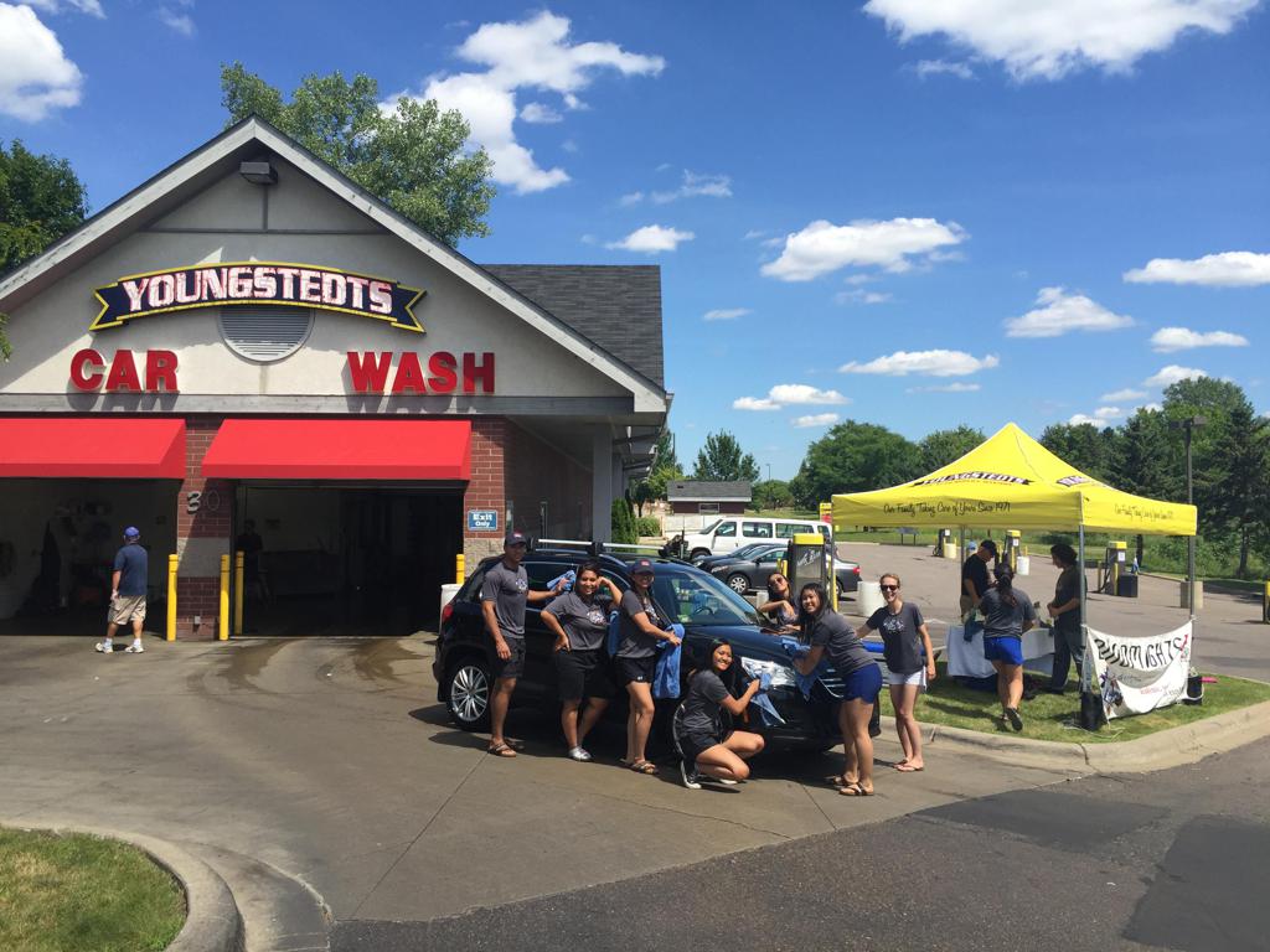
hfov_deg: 61.7
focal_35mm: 29
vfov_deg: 48.2
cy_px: 476
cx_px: 635
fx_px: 1064
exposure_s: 1/1721
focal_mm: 4.15
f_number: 2.2
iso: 32
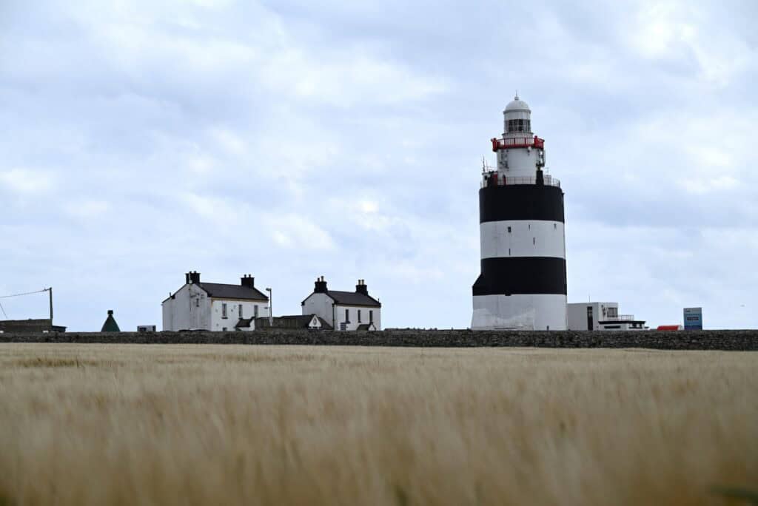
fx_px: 1411
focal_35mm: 67
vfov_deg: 20.3
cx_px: 379
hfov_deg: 30.1
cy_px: 253
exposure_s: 1/640
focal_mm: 67
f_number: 6
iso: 100
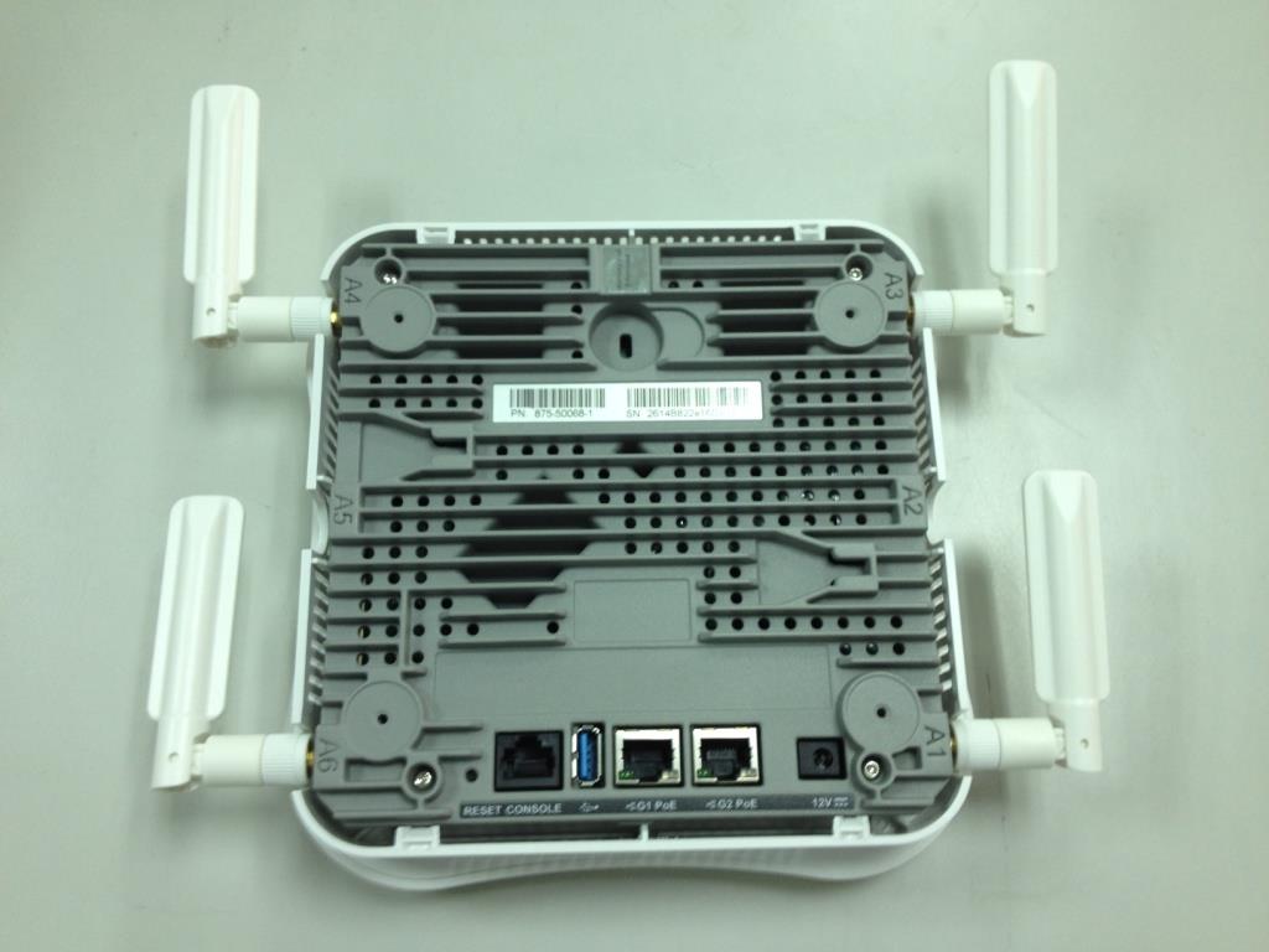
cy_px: 476
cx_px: 634
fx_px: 1283
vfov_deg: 40.7
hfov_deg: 52.6
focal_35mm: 35
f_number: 2.4
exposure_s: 1/24
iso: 50
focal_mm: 4.28
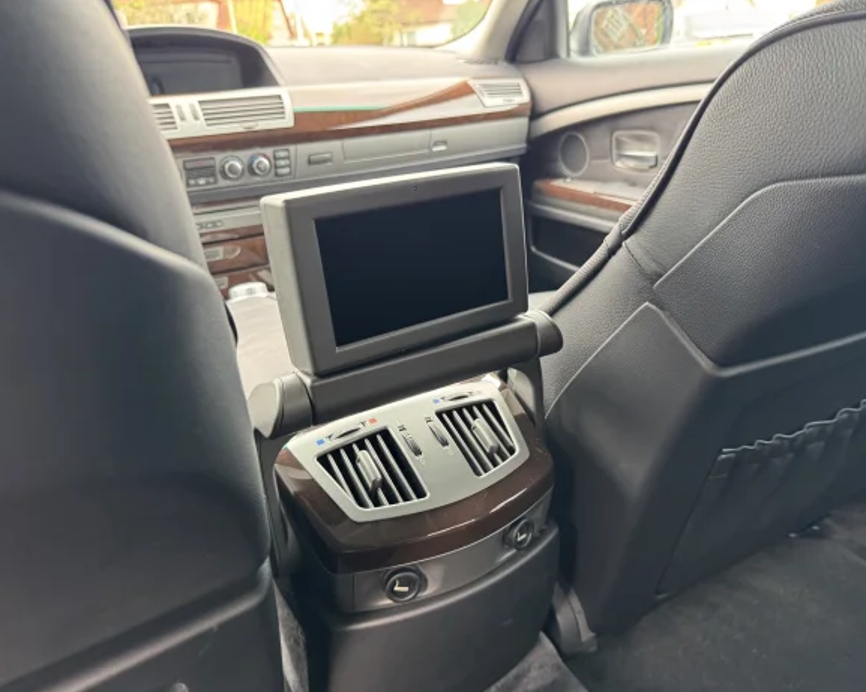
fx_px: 666
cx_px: 455
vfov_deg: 54.9
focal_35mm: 26
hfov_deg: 66.0
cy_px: 359
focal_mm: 6.76
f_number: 1.78
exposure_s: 1/60
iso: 250
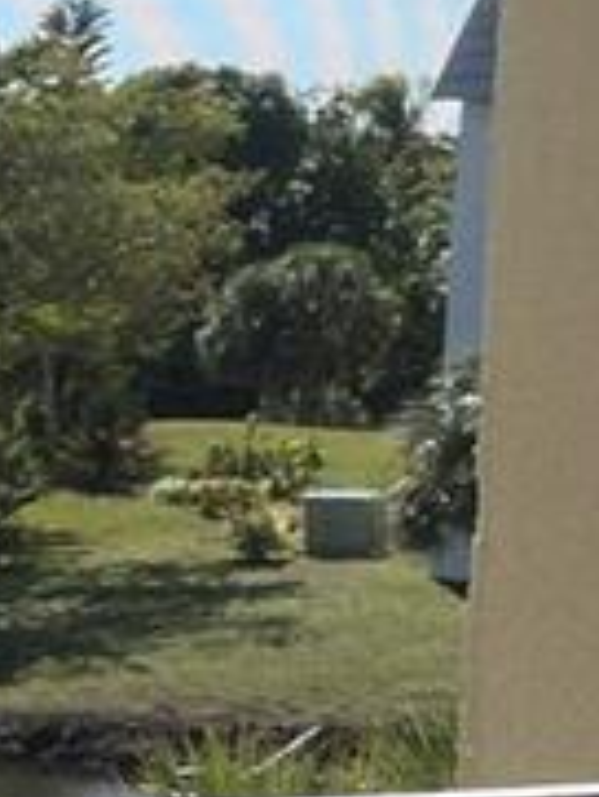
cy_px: 1039
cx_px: -965
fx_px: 3825
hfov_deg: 8.1
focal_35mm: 166
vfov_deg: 11.6
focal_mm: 5.1
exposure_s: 1/3165
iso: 32
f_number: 1.6
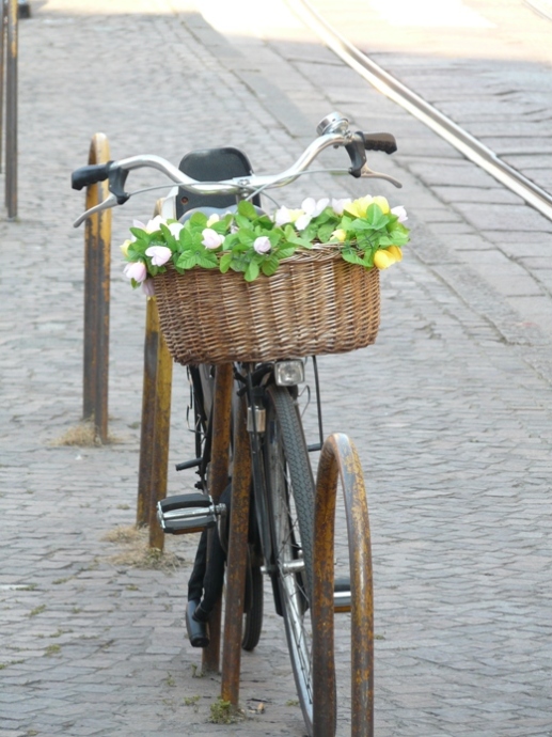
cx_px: 276
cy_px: 368
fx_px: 6255
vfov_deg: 6.7
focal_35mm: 294
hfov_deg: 5.1
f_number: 3.6
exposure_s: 1/100
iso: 100
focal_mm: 48.2
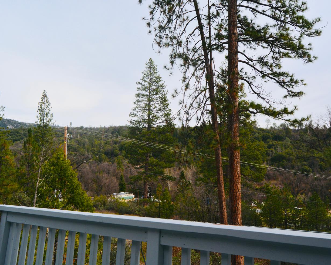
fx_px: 304
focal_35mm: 31
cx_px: 172
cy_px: 131
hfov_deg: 57.2
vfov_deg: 47.1
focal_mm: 18
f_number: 10
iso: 200
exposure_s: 1/320
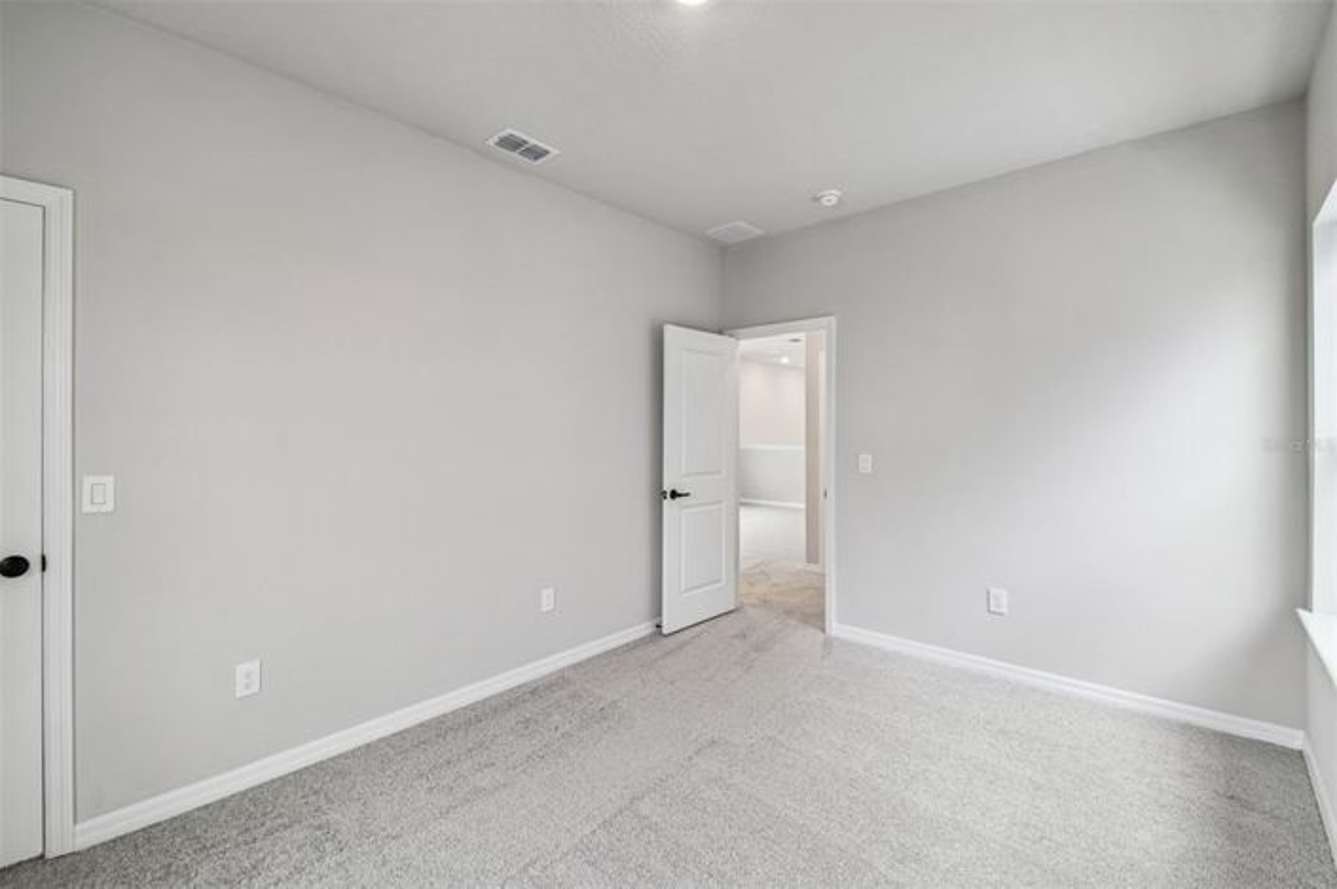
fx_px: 557
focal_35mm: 15
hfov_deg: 100.4
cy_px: 444
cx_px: 668
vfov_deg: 77.2
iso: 100
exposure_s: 1/15
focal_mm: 10
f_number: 7.1
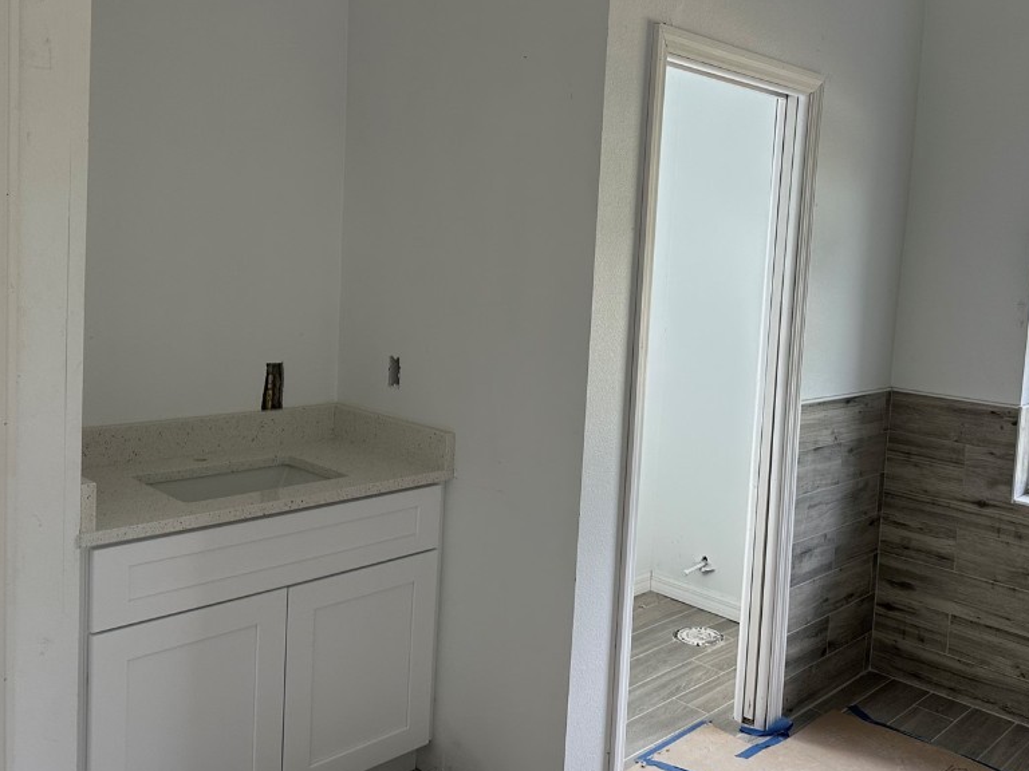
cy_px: 329
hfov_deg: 56.4
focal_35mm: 32
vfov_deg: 44.0
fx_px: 951
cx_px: 616
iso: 100
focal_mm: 6.86
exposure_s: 1/121
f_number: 1.78
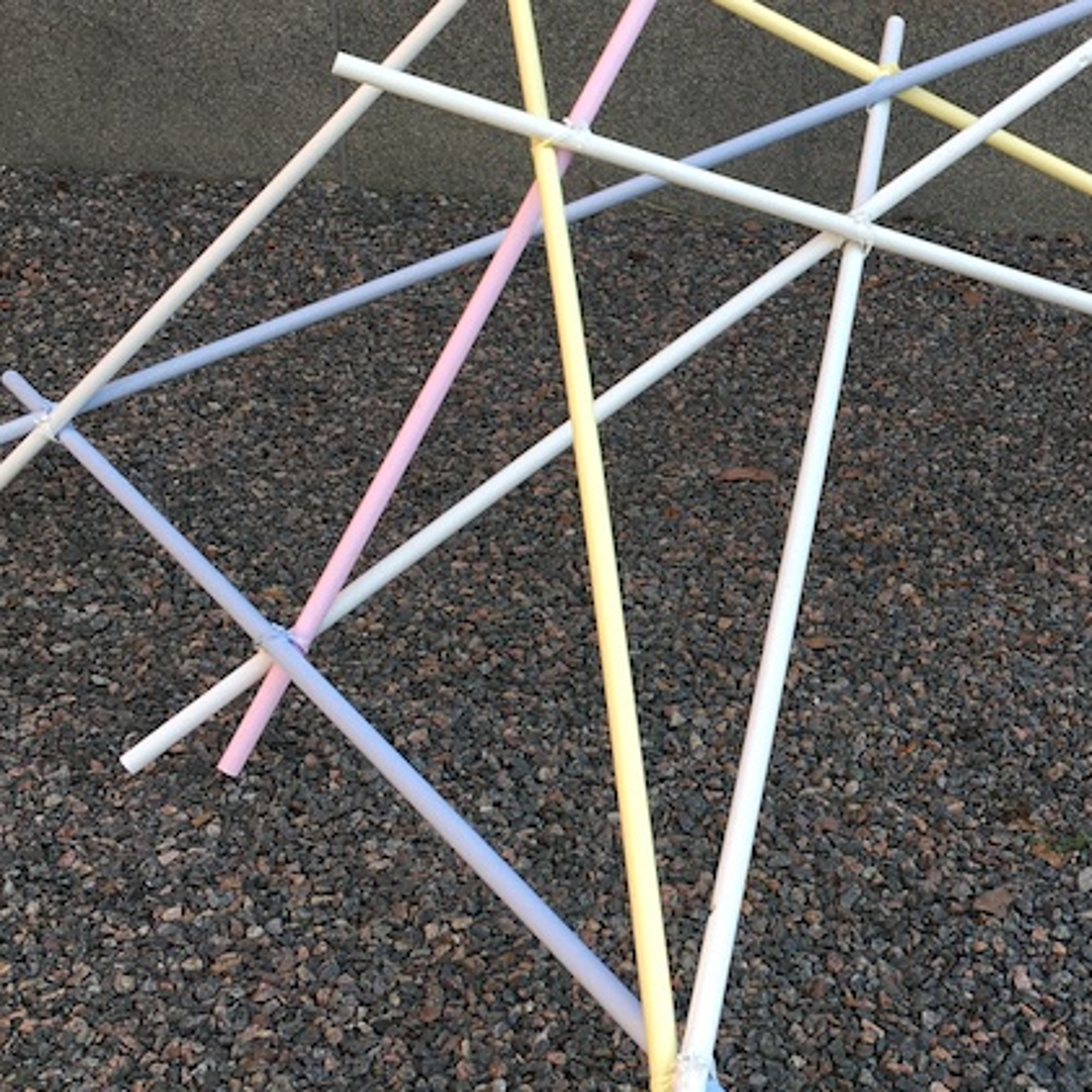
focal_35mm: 65
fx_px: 2320
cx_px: 864
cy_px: 388
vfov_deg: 26.4
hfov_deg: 26.0
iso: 25
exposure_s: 1/118
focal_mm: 4.15
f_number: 2.2
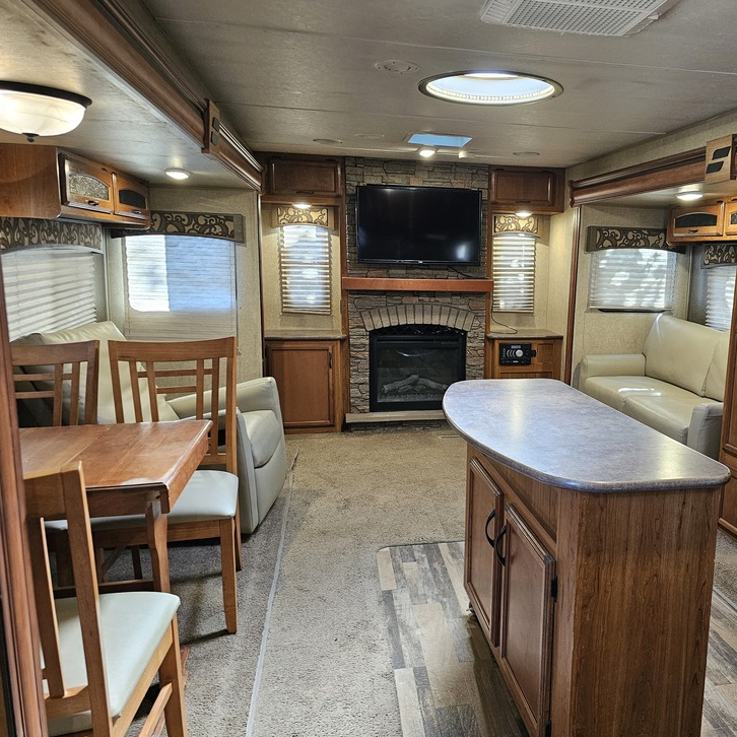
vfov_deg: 57.3
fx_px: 674
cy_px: 371
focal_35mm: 28
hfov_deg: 56.0
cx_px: 496
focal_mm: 6.3
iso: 800
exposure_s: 1/120
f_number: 1.7
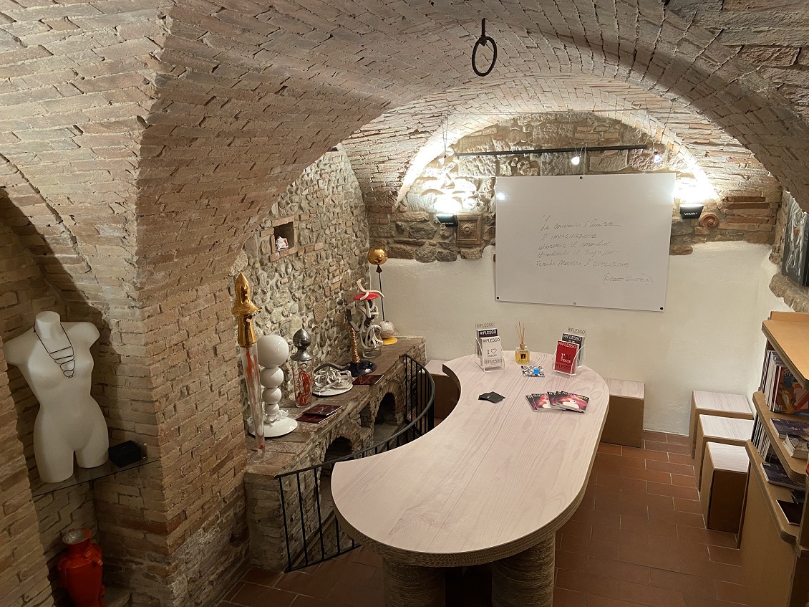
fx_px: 608
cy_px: 304
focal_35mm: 26
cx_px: 404
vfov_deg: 53.0
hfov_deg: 67.3
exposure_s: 1/50
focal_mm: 4.25
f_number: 1.8
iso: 160
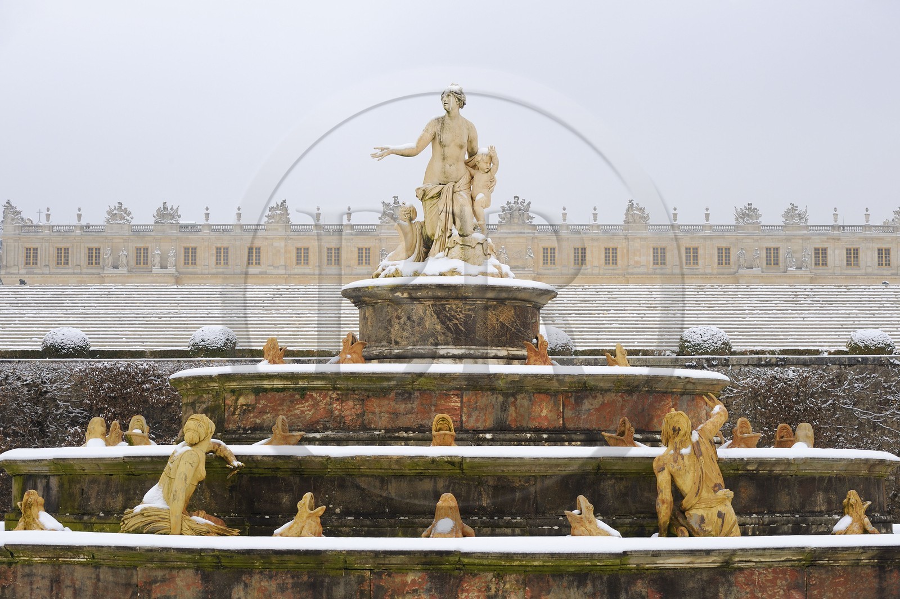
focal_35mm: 82
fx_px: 2048
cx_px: 450
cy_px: 300
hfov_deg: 24.8
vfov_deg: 16.6
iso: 400
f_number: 8
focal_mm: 82
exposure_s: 1/160
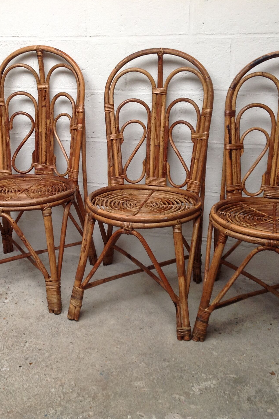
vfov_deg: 40.3
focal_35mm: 49
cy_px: 209
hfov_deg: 27.3
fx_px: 570
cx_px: 89
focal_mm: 4.28
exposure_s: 1/20
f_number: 2.4
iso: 80
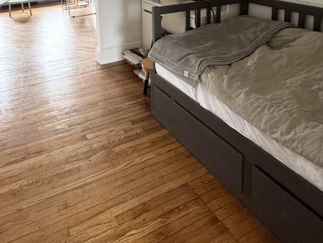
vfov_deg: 40.2
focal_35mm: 30
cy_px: -8
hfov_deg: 58.5
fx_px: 280
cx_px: 107
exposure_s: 1/65
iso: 320
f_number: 2.2
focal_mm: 2.22
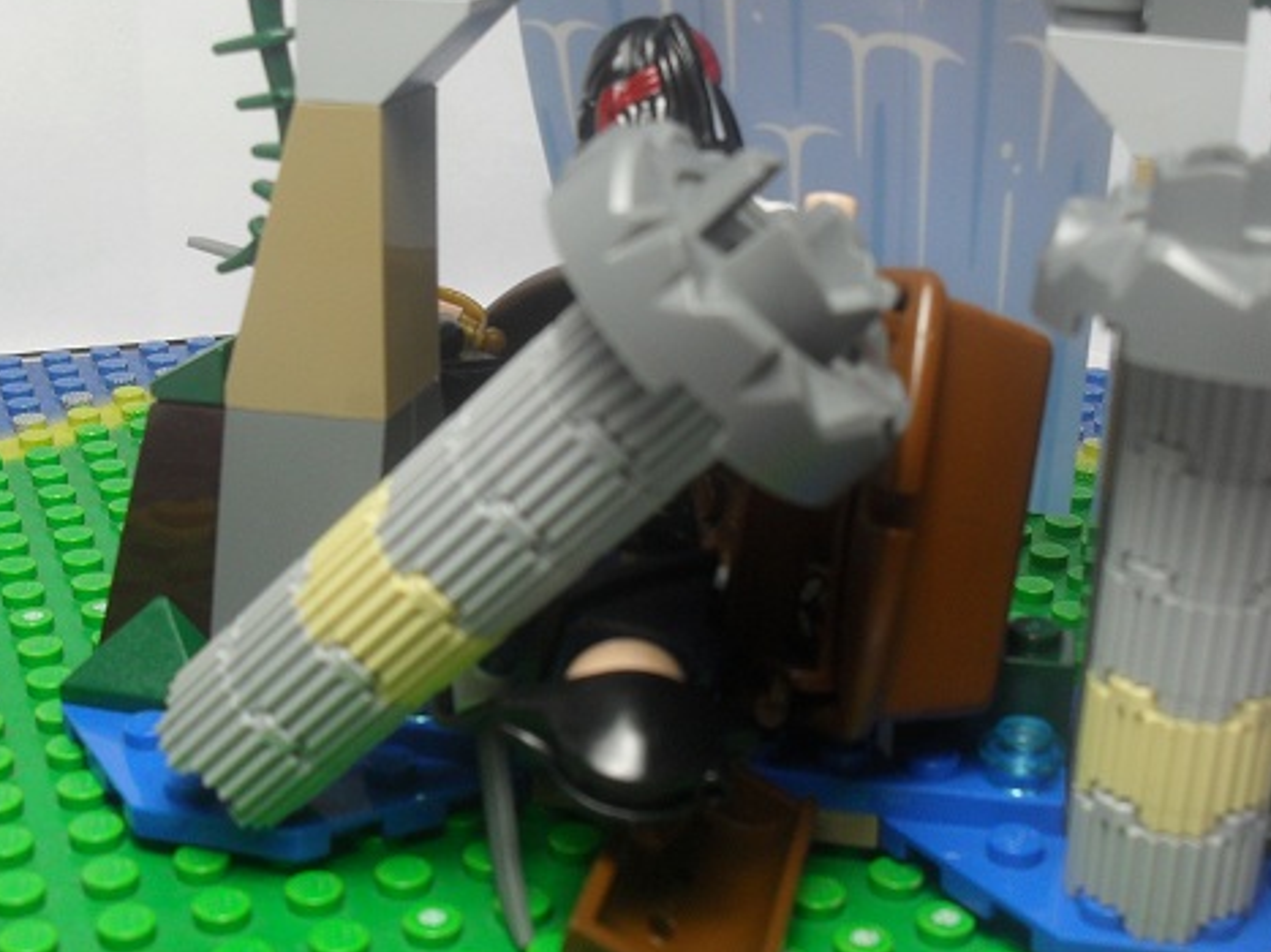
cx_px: 678
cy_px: 484
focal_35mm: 48
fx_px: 1762
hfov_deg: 39.6
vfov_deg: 30.3
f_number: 3.2
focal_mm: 6.3
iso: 100
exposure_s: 1/90
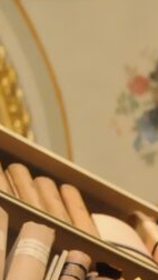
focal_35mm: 183
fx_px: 1361
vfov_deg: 10.8
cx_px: 362
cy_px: 550
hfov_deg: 6.4
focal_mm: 28
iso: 2500
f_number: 4.5
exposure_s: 1/50
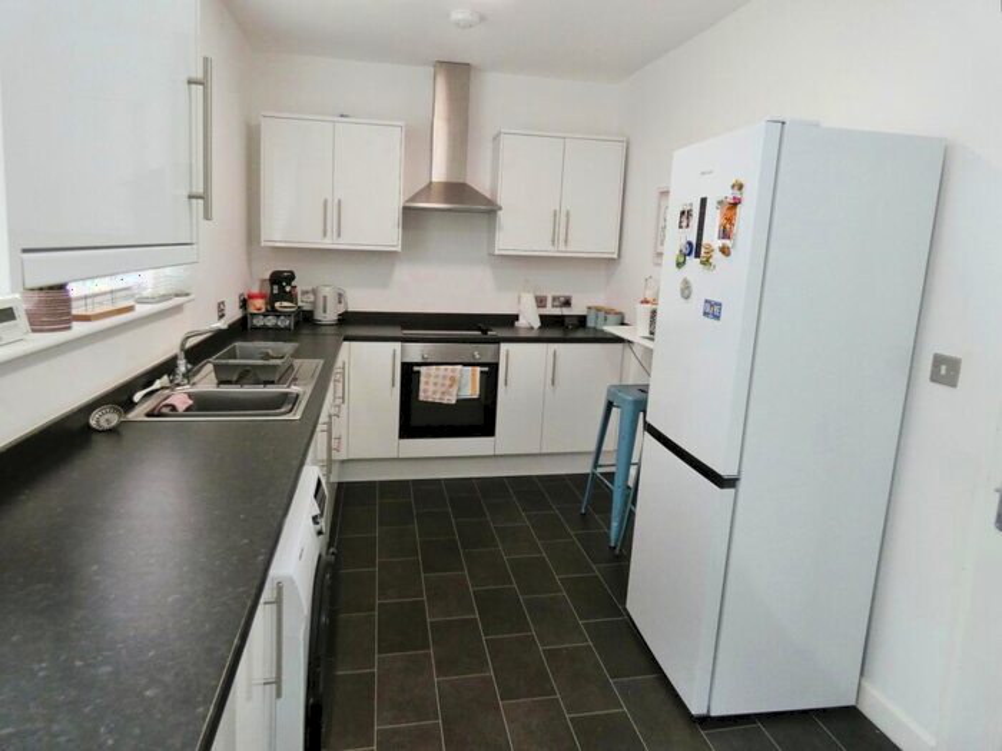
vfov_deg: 66.0
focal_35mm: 20
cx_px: 501
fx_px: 579
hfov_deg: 81.7
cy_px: 376
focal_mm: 3.6
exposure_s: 1/60
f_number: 2.8
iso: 250
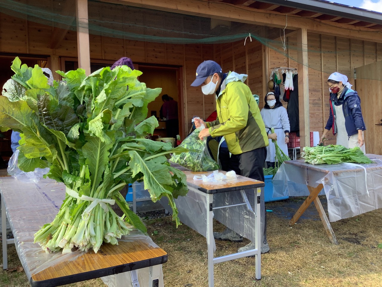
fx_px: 342
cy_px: 144
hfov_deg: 58.4
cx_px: 191
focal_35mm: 31
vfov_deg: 45.4
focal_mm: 3.3
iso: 25
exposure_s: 1/117
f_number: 2.4
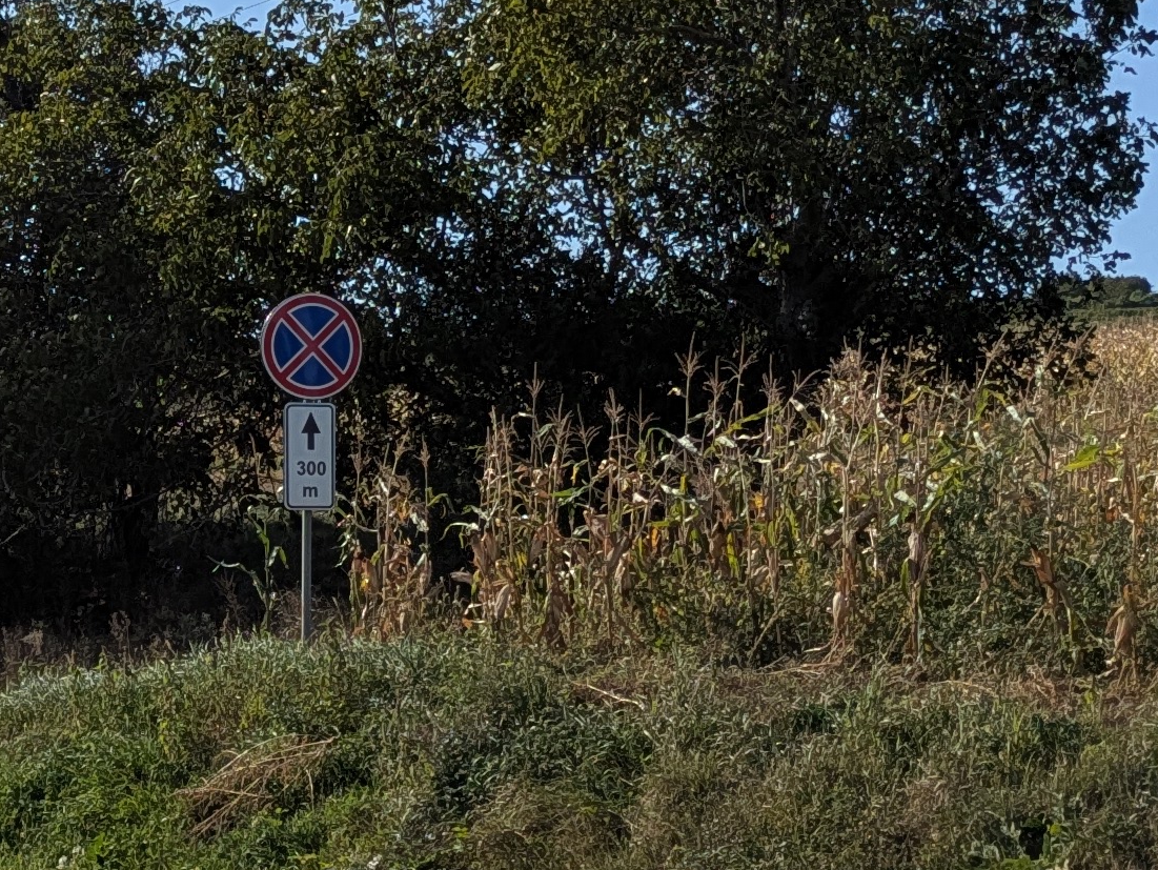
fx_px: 3514
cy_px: 459
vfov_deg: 14.1
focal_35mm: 105
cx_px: 38
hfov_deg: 18.3
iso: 47
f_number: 1.89
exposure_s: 1/3378
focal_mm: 5.43
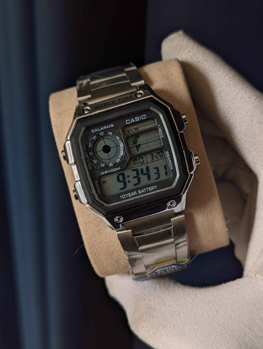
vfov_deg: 39.6
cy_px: 174
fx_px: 485
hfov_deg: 30.3
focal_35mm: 48
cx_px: 132
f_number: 1.85
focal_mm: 6.81
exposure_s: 1/150
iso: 47
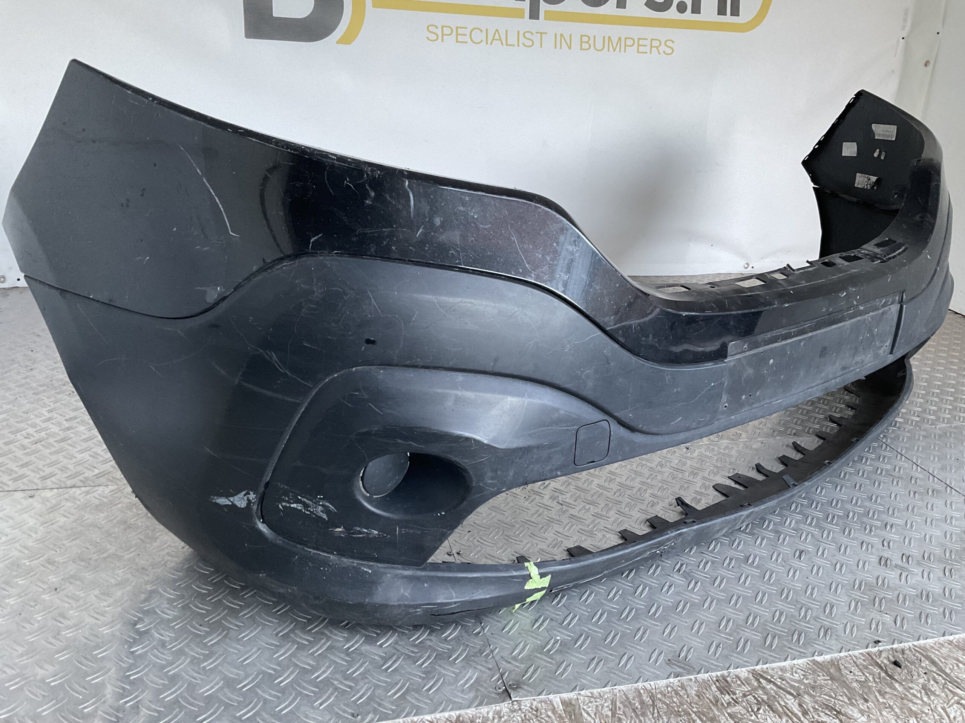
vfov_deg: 48.2
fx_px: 808
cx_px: 482
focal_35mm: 29
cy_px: 362
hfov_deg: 61.7
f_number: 1.8
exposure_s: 1/60
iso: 100
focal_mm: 3
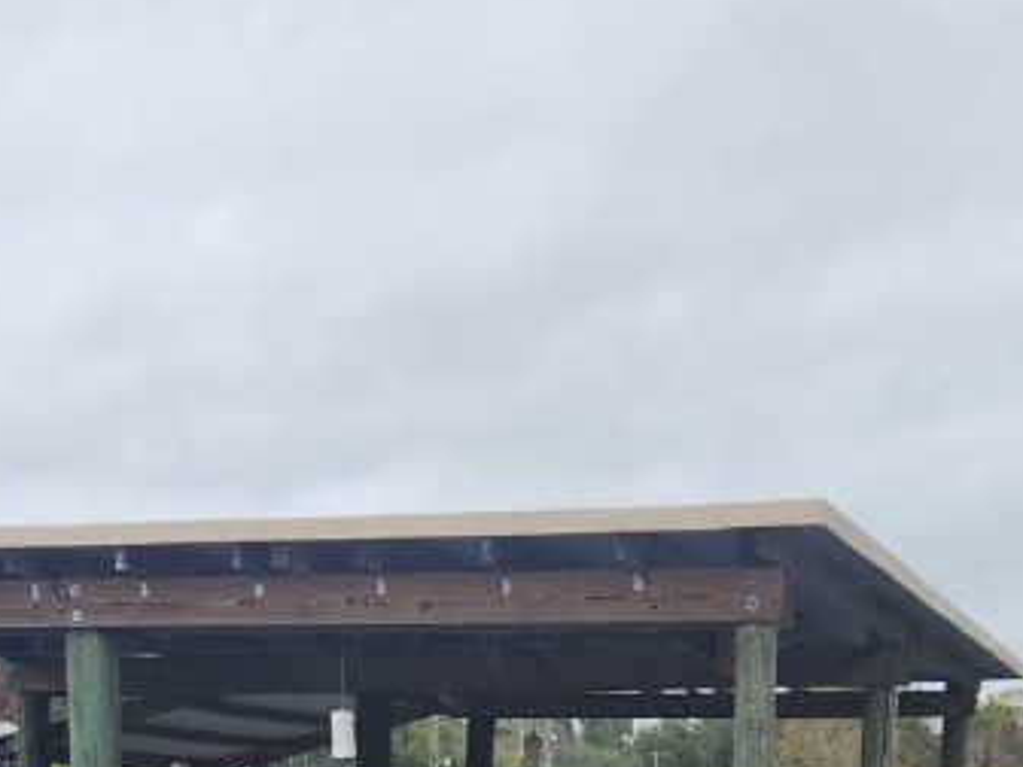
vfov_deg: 19.6
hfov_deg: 27.8
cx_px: 463
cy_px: 950
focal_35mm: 70
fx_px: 2069
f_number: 1.8
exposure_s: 1/779
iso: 20
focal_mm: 5.4
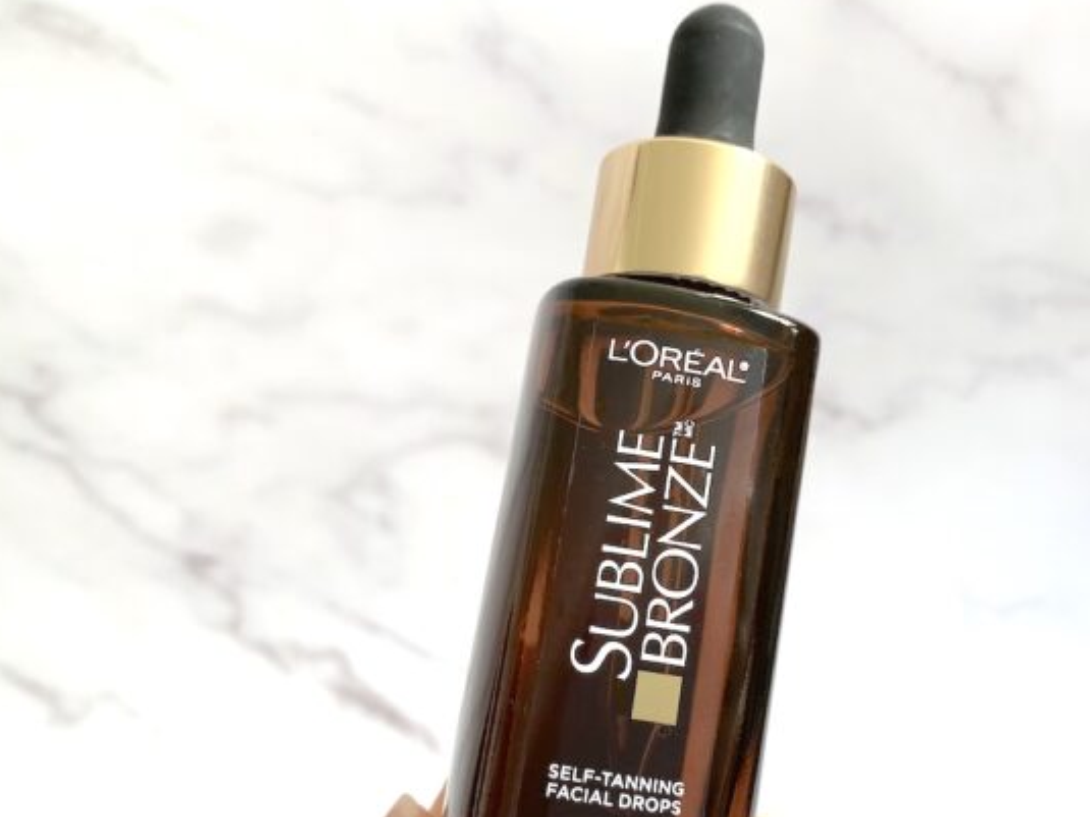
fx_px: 1102
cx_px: 621
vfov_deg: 40.5
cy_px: 491
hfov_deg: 52.5
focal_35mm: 35
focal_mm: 4.25
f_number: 1.8
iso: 25
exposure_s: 1/20
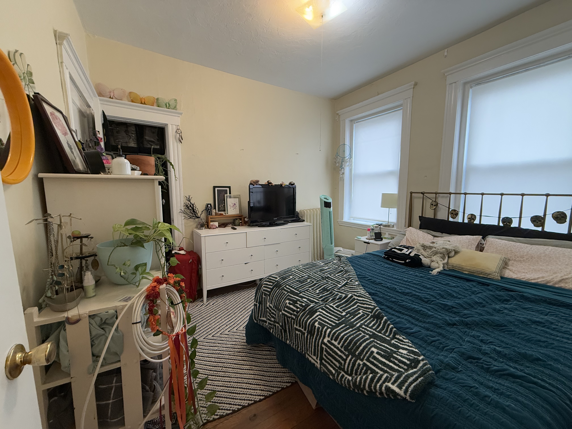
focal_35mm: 14
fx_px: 231
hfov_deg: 102.1
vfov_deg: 85.7
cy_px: 214
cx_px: 286
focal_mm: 2.22
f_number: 2.2
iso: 200
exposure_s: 1/60
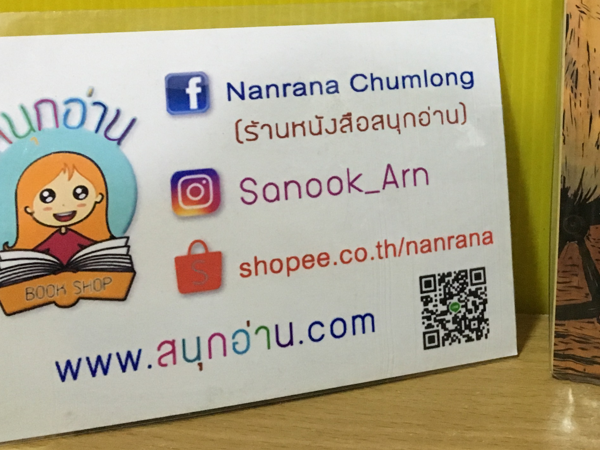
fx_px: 1075
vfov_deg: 22.8
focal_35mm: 62
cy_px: 11
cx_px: 534
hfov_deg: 29.9
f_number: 2.2
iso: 200
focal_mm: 4.15
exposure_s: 1/20
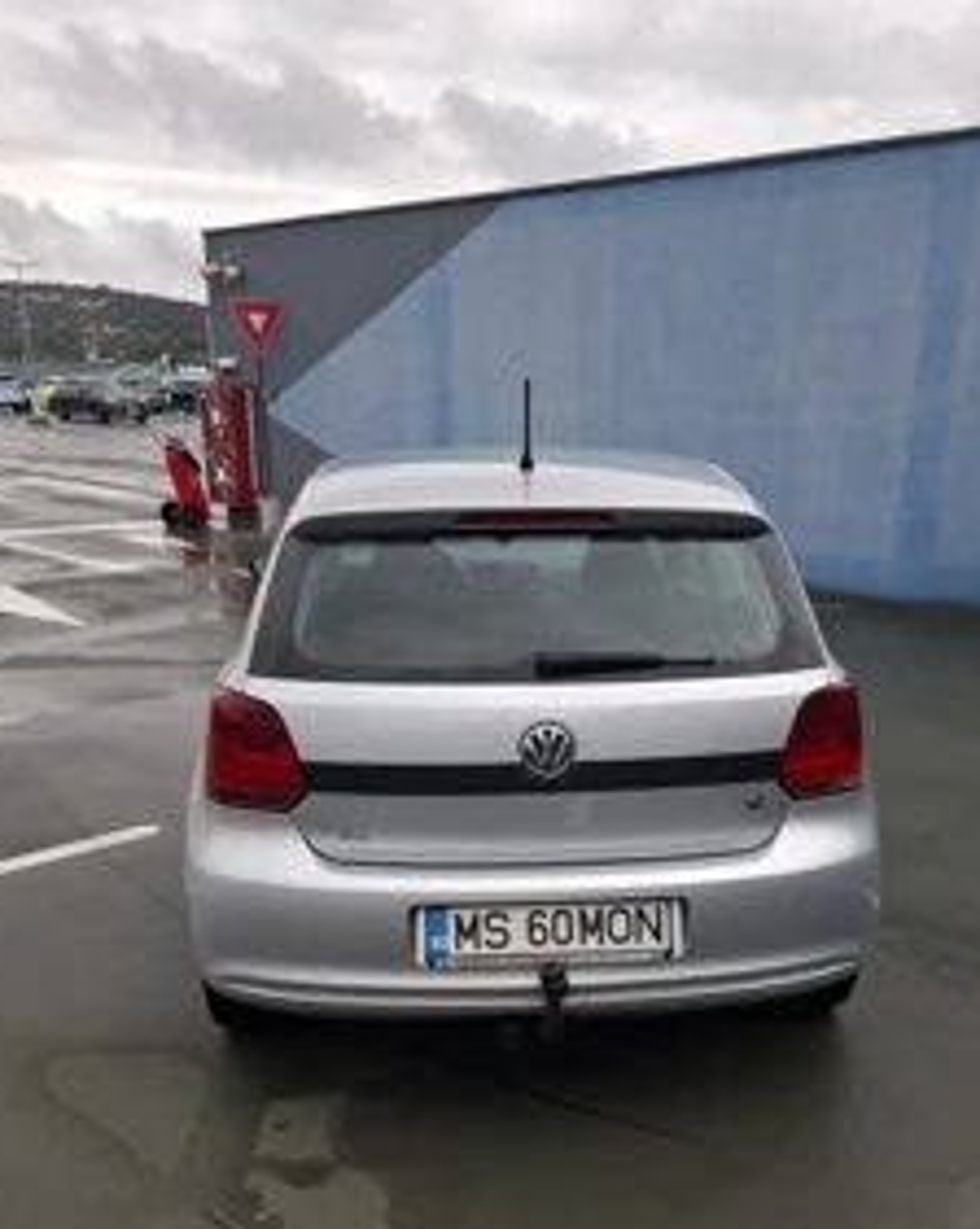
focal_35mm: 32
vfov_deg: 54.4
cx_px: 556
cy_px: 840
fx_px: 1163
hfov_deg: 45.6
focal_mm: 5.54
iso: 50
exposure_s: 1/735
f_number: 1.8
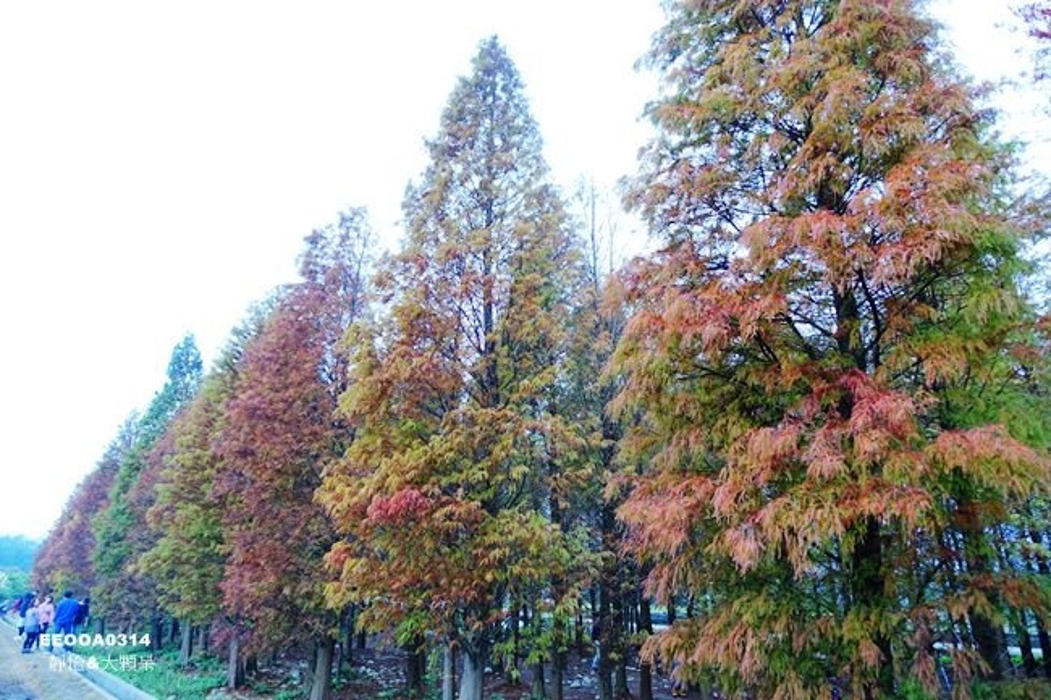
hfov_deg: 73.8
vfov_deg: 53.1
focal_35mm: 24
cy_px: 350
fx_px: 700
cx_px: 526
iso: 250
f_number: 1.8
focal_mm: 8.8
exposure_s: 1/30
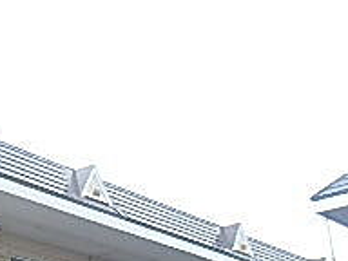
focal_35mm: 70
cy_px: 299
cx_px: -201
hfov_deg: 22.0
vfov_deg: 19.9
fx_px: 704
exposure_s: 1/320
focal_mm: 3.7
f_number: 3.5
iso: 125
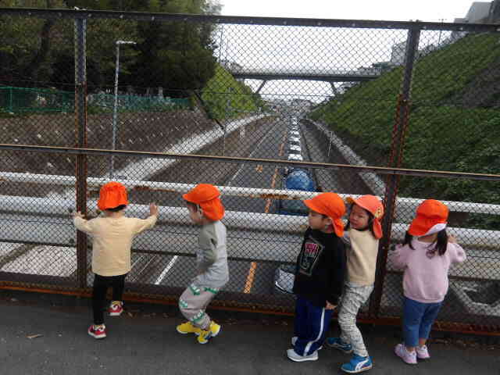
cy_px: 188
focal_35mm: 27
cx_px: 250
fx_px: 390
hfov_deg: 65.3
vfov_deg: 51.4
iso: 100
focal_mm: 4.9
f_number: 3
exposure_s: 1/721
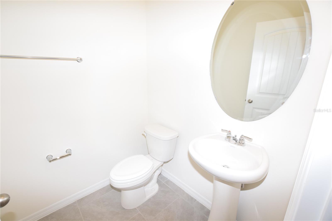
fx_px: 138
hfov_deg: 100.4
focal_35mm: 15
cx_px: 166
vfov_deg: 77.3
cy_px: 110
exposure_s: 1/125
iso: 800
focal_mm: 10
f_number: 5.6
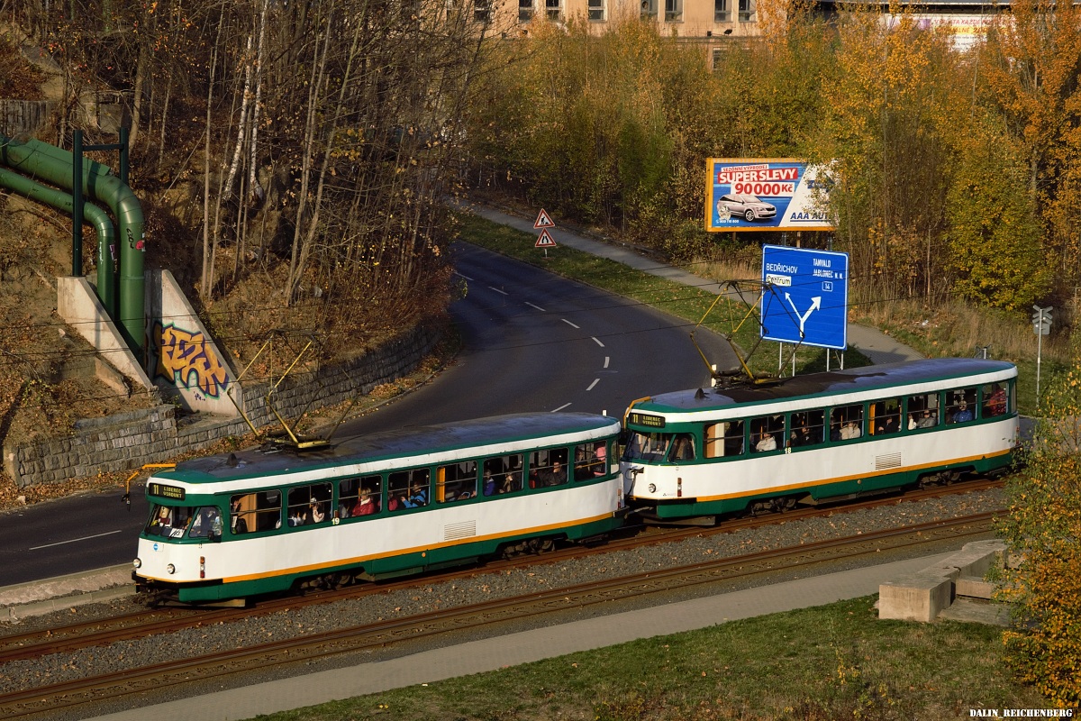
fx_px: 3378
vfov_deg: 12.2
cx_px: 540
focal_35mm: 112
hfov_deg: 18.2
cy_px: 360
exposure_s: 1/640
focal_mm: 75
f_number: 8
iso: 200
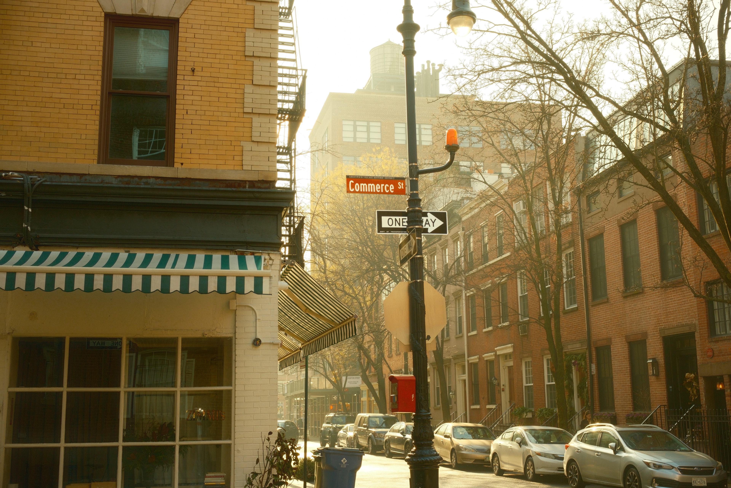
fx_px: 832
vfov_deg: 32.6
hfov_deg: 47.4
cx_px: 366
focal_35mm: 41
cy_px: 244
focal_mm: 27
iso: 500
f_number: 8
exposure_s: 1/150
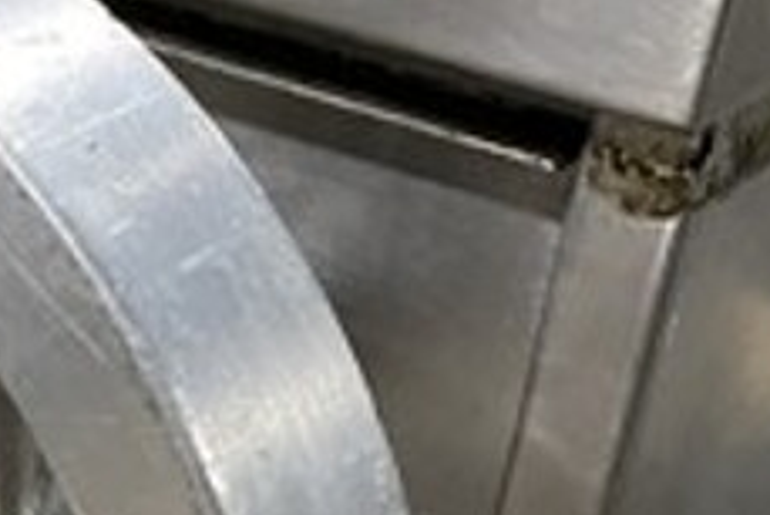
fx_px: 2055
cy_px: 826
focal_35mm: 96
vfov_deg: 13.3
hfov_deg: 19.7
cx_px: -205
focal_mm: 4.25
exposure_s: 1/60
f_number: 1.8
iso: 400
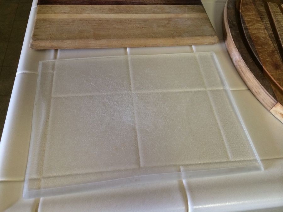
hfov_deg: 60.0
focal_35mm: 30
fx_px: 245
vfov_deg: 46.8
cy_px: 106
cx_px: 142
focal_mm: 4.12
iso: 160
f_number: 2.2
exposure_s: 1/30
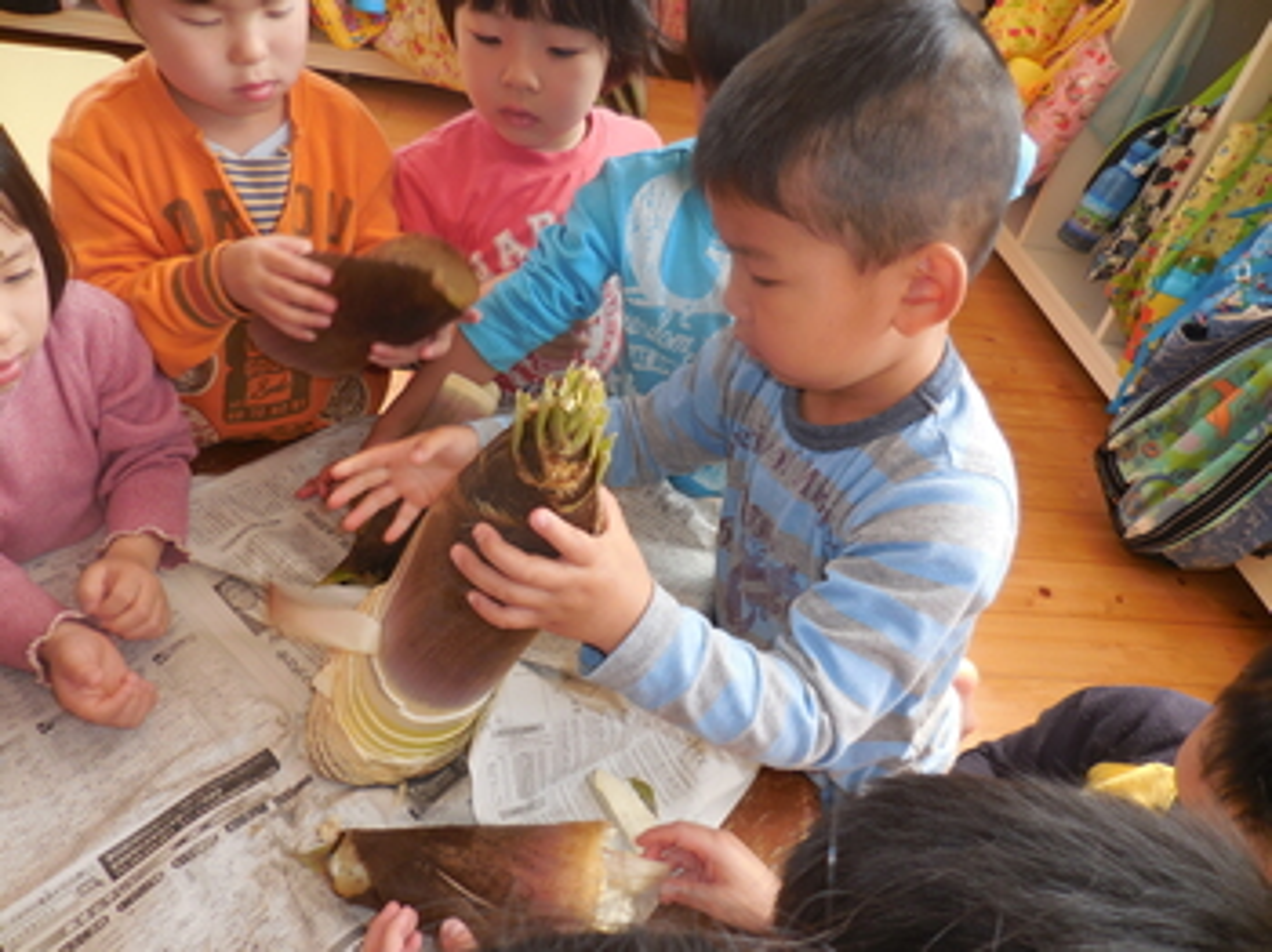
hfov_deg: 69.4
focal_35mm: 25
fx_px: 918
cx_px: 636
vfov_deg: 54.8
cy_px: 476
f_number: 3.3
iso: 125
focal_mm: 4.5
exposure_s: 1/60
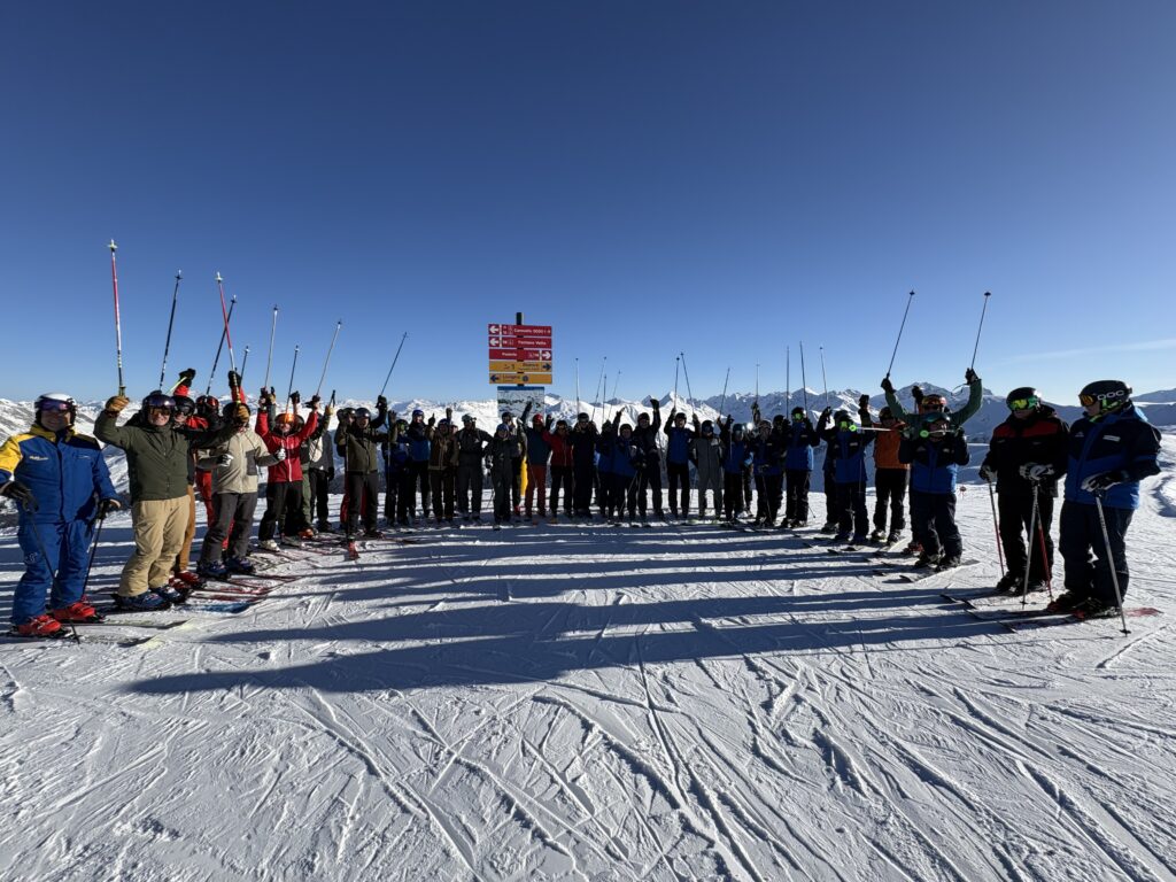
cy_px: 441
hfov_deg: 102.1
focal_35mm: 14
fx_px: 476
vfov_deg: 85.7
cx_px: 588
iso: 50
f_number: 2.2
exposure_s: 1/2273
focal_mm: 2.22
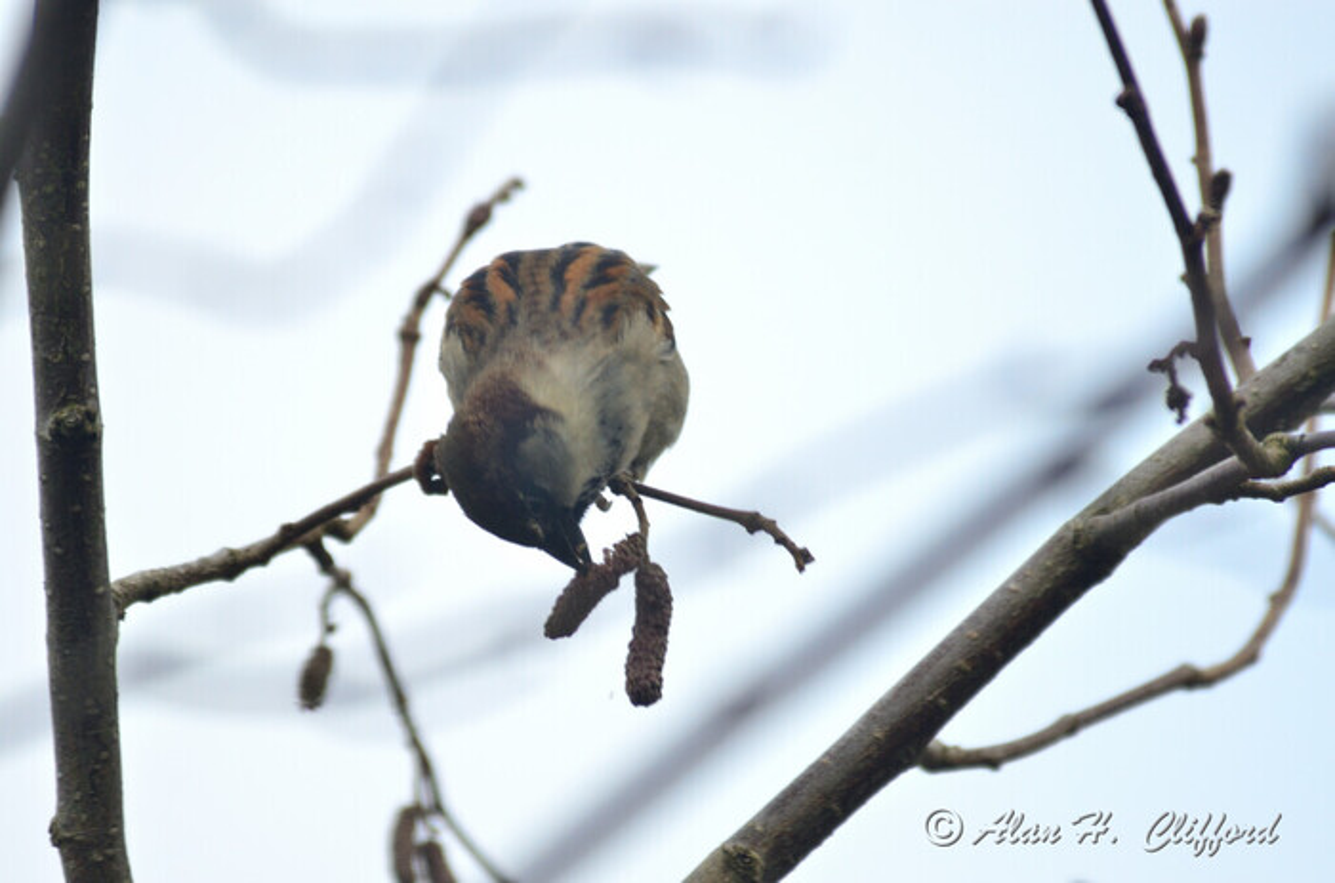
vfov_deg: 2.3
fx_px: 22195
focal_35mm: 600
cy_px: 442
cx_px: 668
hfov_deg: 3.4
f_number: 5.6
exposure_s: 1/400
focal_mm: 400
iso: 400
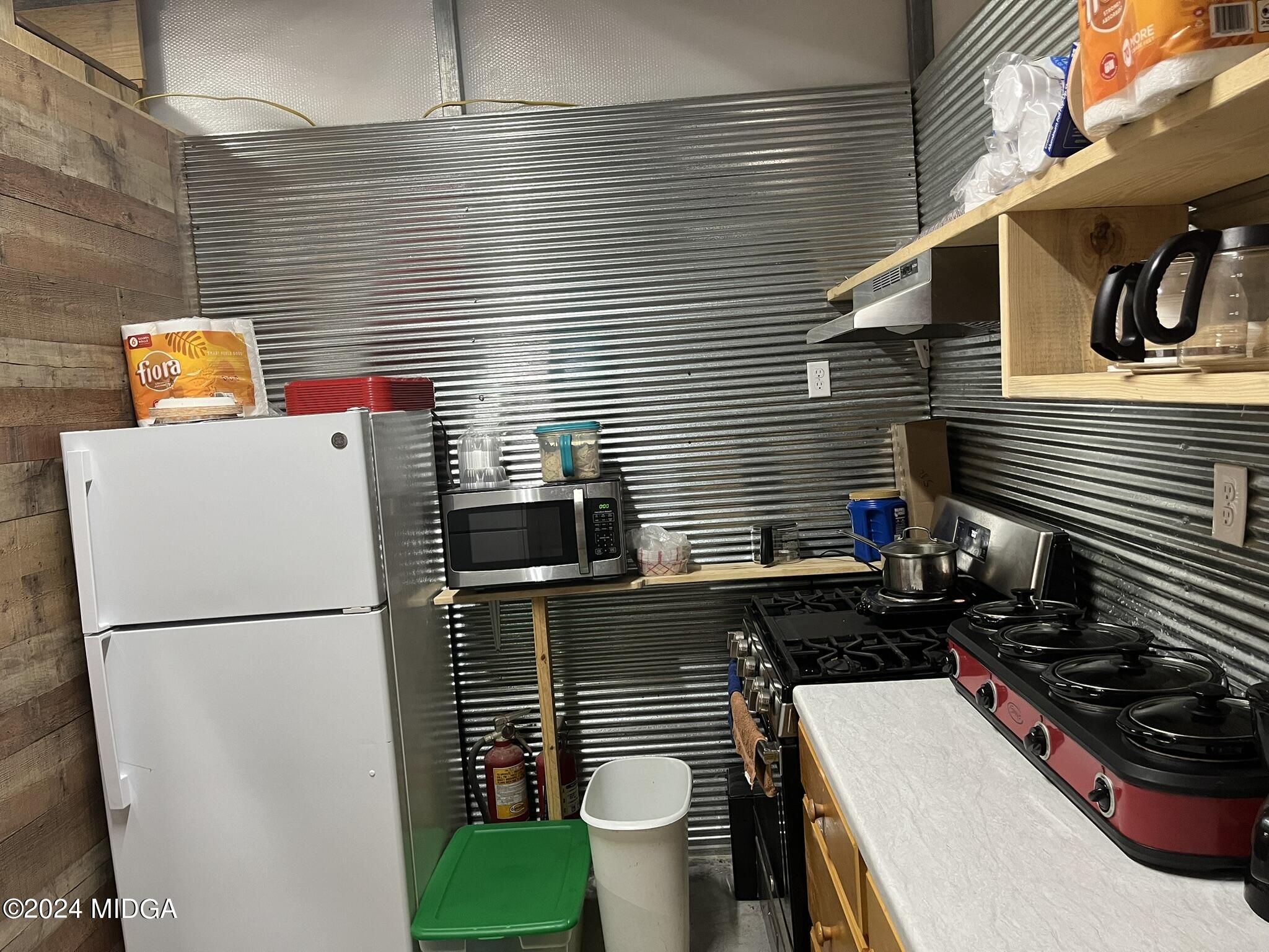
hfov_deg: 67.3
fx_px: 953
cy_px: 476
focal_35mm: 26
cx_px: 634
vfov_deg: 53.1
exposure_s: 1/60
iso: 200
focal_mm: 5.1
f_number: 1.6
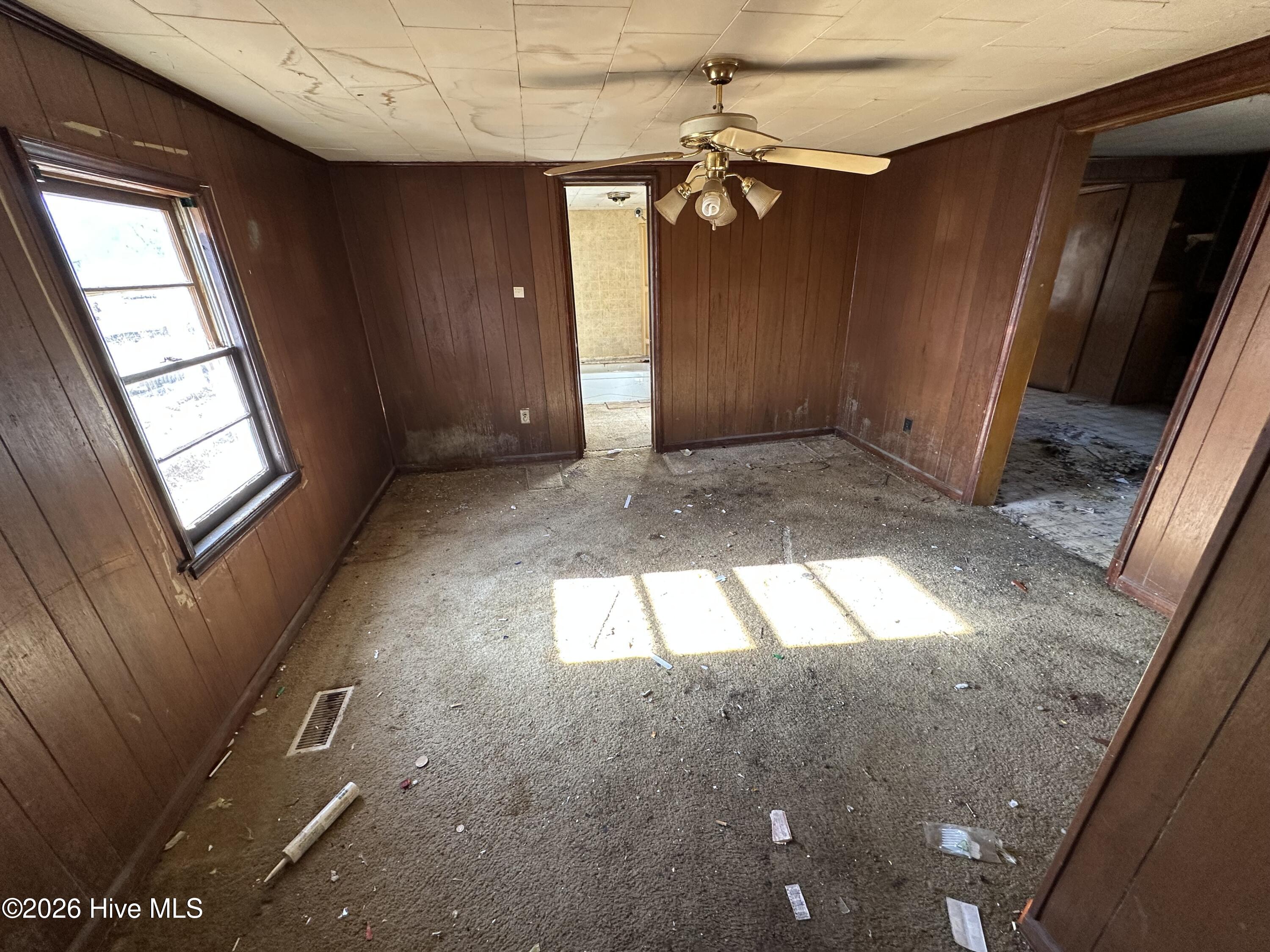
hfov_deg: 102.1
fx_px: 514
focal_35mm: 14
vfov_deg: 85.7
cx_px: 635
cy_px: 476
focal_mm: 2.22
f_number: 2.2
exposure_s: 1/99
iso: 160
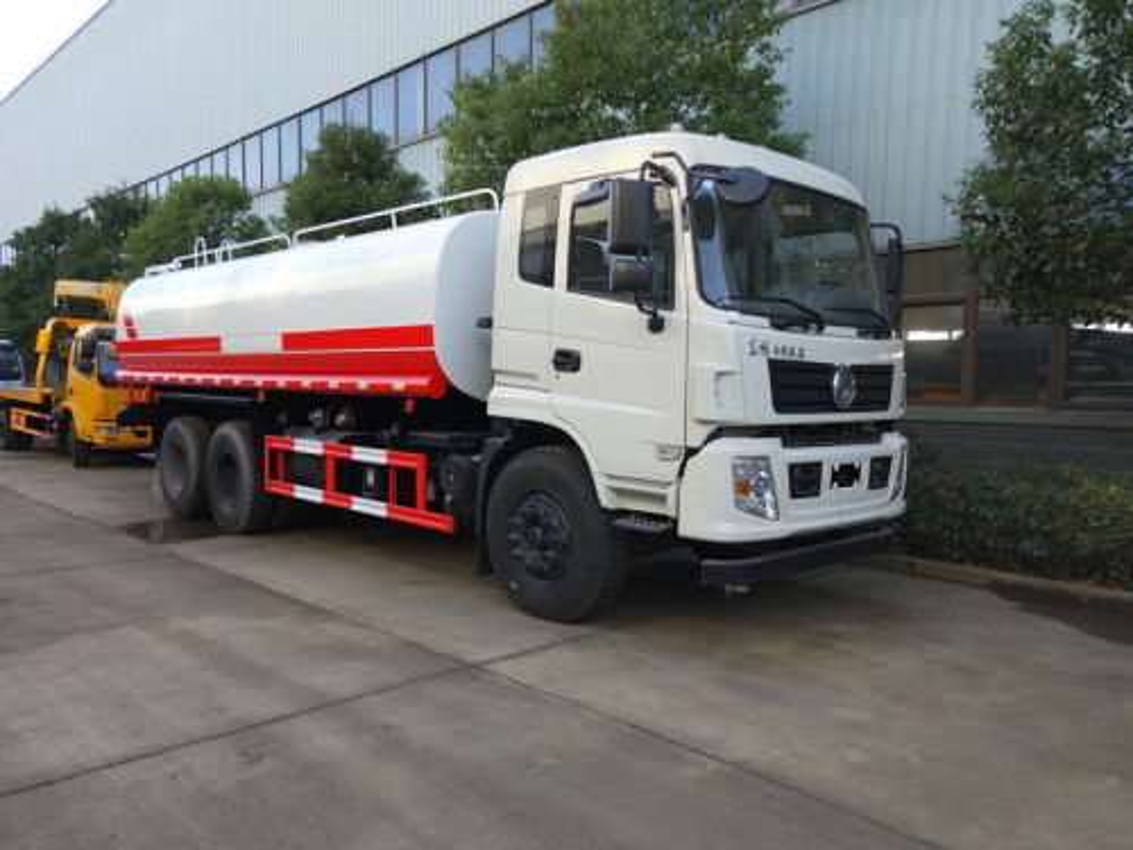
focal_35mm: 25
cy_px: 425
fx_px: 818
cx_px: 566
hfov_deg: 69.4
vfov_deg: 54.9
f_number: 1.7
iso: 138
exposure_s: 1/299
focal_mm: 4.28
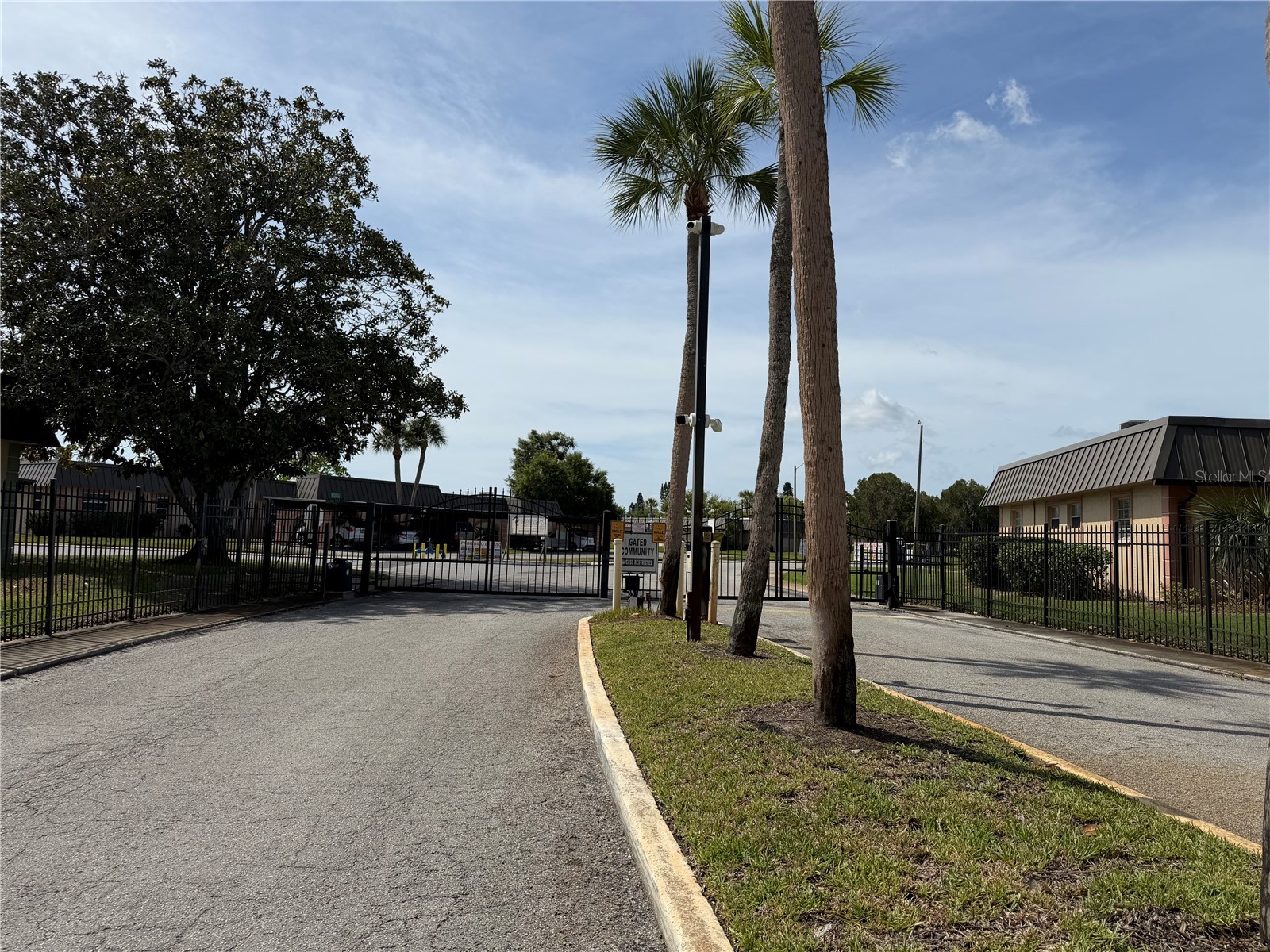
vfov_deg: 56.8
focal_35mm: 24
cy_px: 476
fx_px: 881
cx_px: 635
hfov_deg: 71.6
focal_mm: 6.76
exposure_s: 1/9091
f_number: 1.78
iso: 80
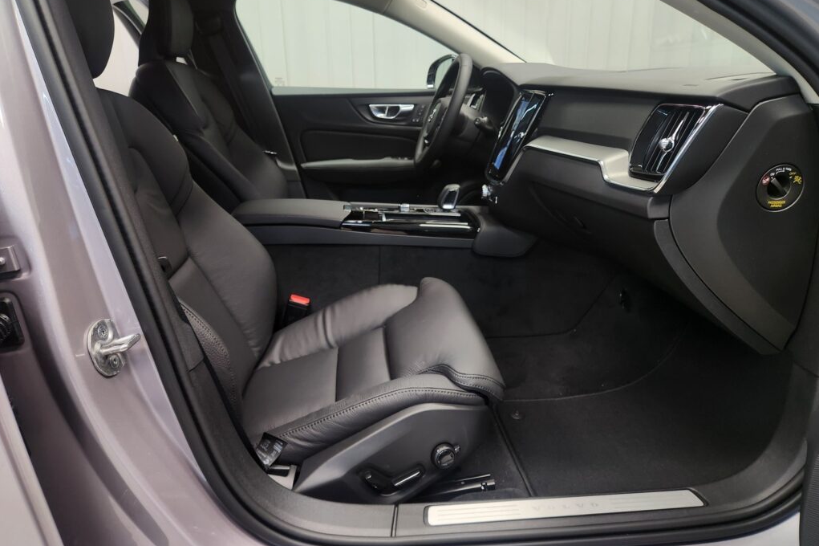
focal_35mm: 24
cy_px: 245
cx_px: 410
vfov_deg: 53.0
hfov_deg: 73.8
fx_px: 546
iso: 250
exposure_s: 1/100
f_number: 1.8
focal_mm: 5.4
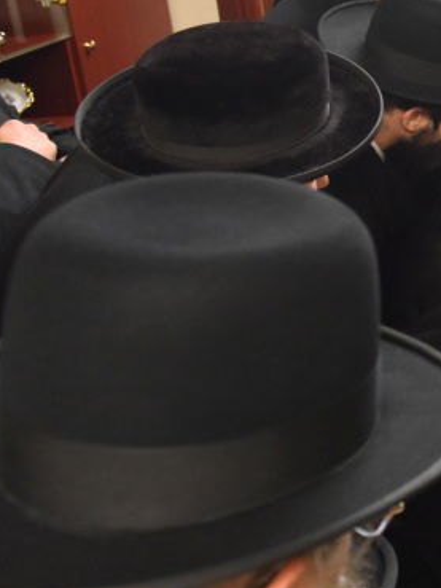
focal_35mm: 64
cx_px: 775
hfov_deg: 18.4
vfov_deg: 30.0
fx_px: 1086
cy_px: 184
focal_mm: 24
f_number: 4
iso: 3200
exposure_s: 1/125
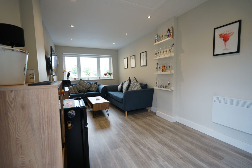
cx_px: 126
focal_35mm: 16
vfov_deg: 73.8
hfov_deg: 96.7
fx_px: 112
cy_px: 84
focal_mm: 16
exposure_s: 1/100
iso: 400
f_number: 4
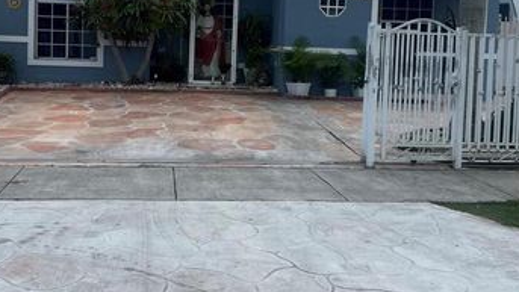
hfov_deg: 42.1
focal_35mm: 49
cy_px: 75
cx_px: 236
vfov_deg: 24.2
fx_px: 674
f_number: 1.5
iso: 50
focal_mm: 5.7
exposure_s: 1/4444
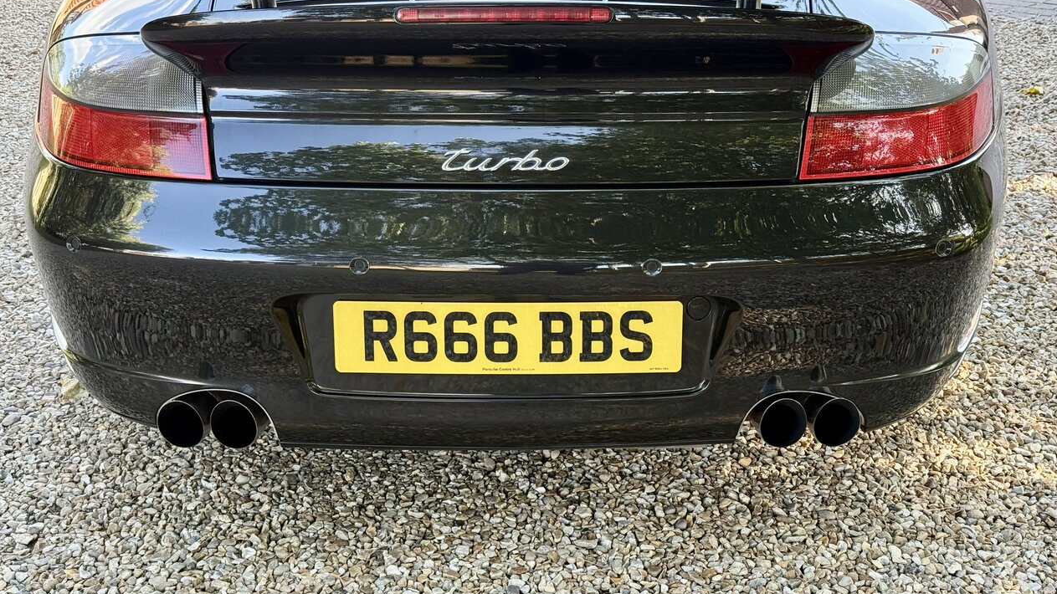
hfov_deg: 39.2
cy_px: 283
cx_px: 535
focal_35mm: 53
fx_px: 1485
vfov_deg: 22.6
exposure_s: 1/205
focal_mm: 6.76
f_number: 1.78
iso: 160
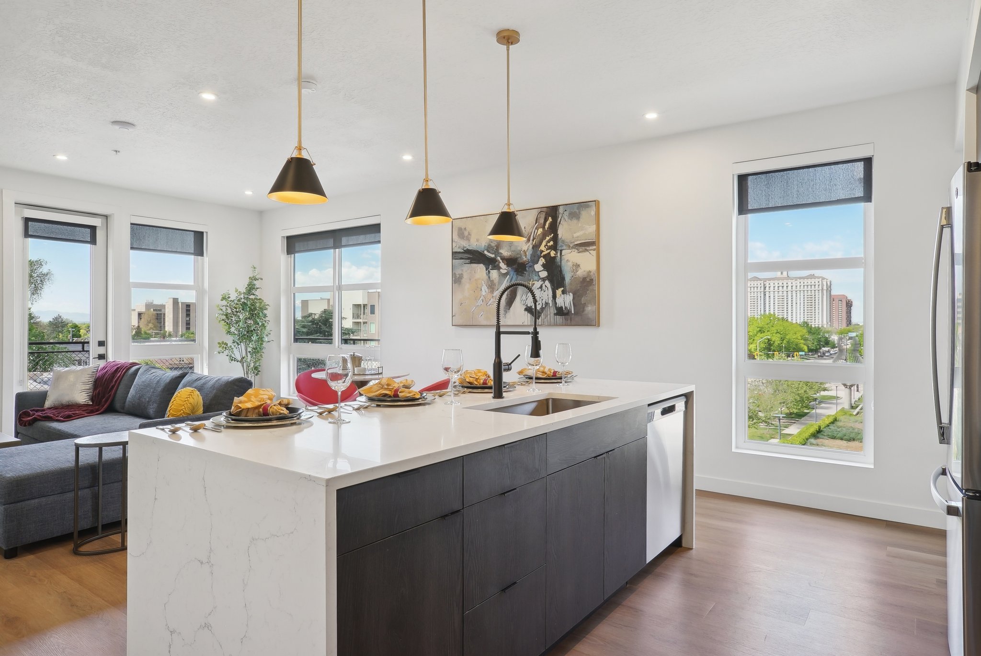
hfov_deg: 76.1
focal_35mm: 23
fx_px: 627
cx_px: 490
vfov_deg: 55.2
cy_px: 328
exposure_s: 1/40
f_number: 8
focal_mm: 23
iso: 400
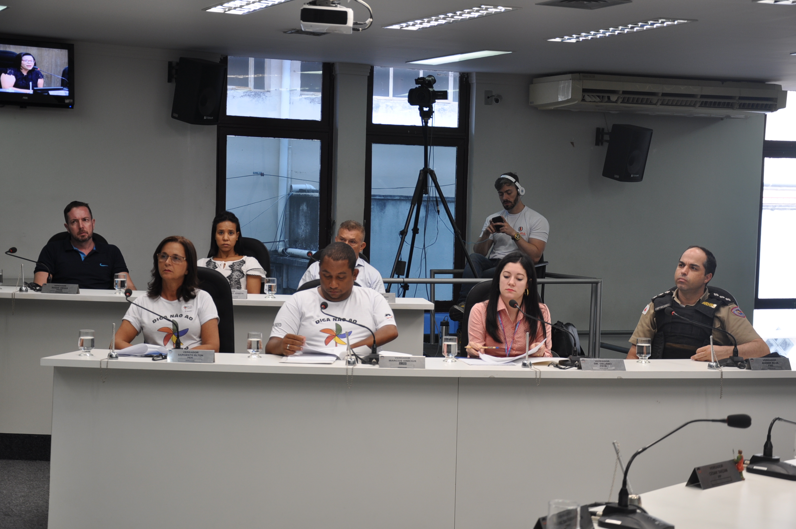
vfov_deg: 21.5
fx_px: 1391
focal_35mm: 63
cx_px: 398
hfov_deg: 31.9
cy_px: 264
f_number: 4.8
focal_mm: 42
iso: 200
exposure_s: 1/25
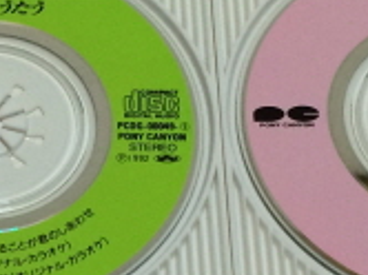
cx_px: -9
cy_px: 244
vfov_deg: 10.2
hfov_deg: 13.4
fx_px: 1539
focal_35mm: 145
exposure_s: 1/30
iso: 160
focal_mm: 4.12
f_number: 2.2
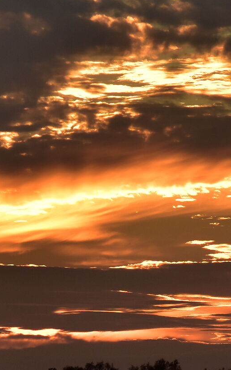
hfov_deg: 2.2
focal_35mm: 597
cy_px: 335
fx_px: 6018
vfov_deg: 3.5
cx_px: 28
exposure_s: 1/1250
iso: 800
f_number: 10
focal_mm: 200
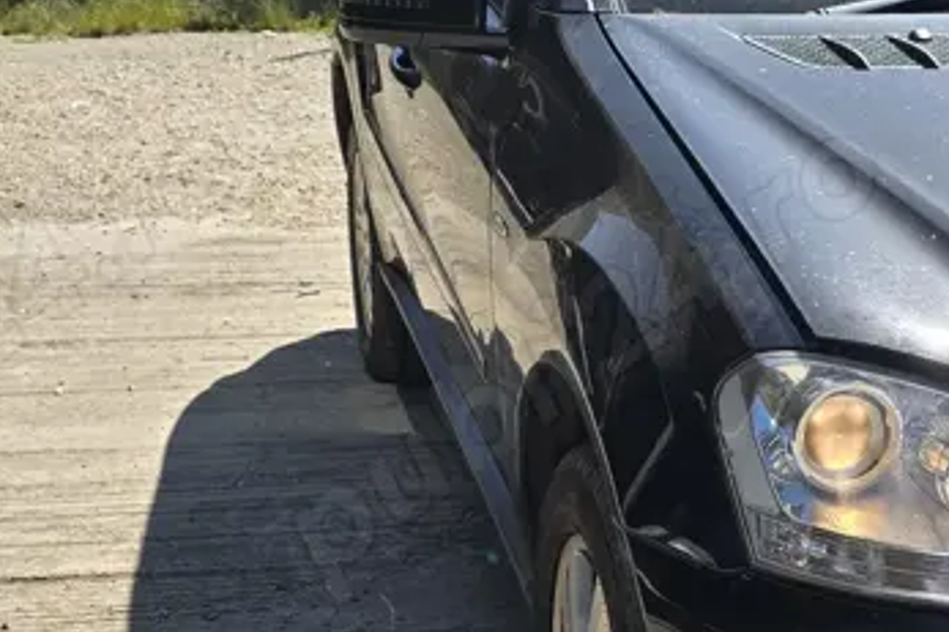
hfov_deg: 27.9
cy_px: 402
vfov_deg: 19.7
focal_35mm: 69
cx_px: 900
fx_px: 1818
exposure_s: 1/492
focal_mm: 6.3
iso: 12
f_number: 1.7
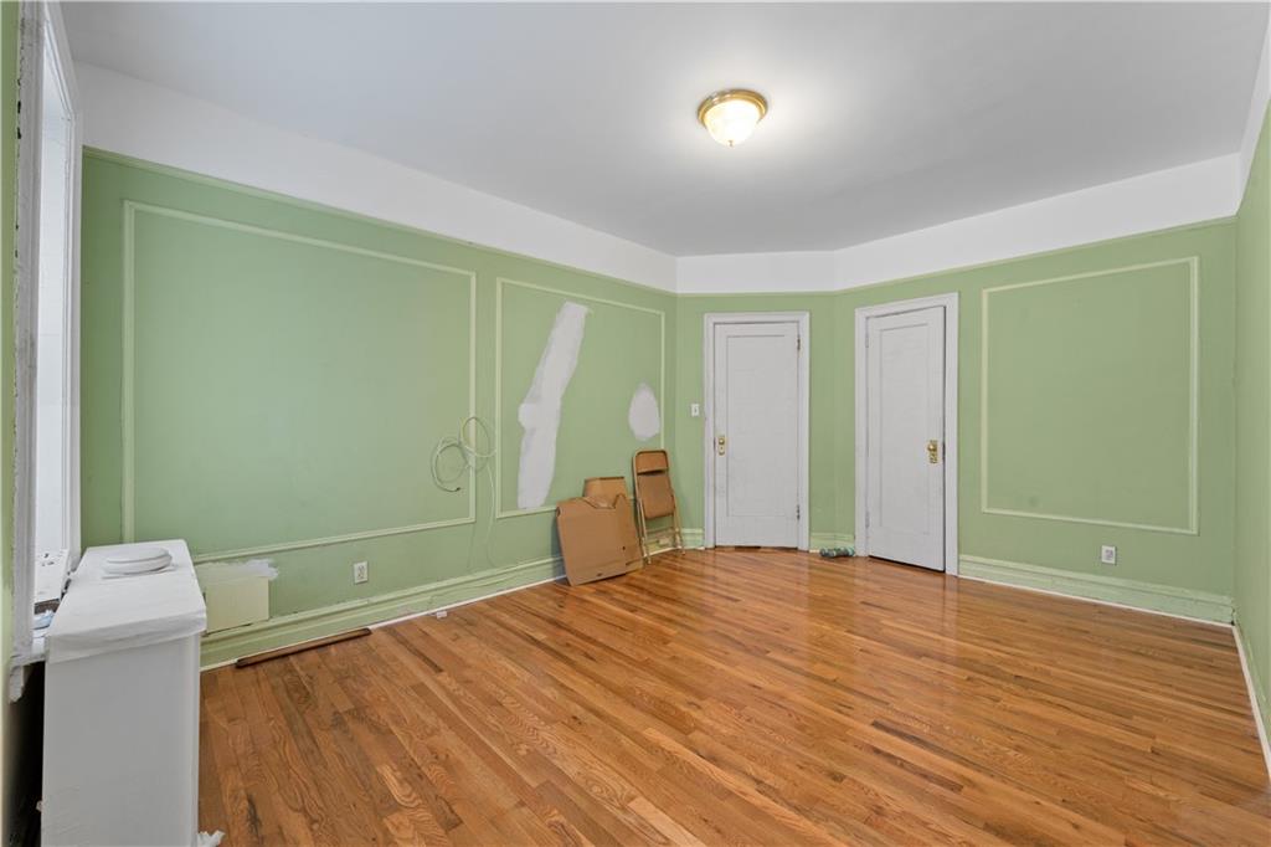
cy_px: 424
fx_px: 494
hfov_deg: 104.3
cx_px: 636
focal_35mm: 14
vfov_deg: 81.2
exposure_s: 1/1.67
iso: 400
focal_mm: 14
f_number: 10
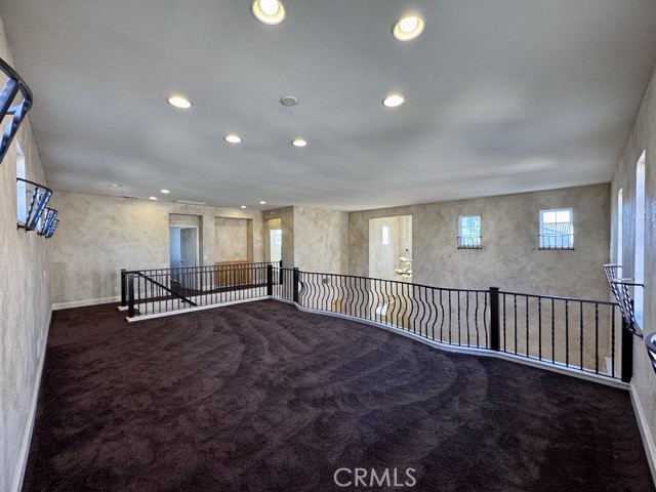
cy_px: 246
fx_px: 265
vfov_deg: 85.7
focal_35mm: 14
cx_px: 328
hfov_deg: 102.1
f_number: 2.2
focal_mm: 2.22
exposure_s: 1/120
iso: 160
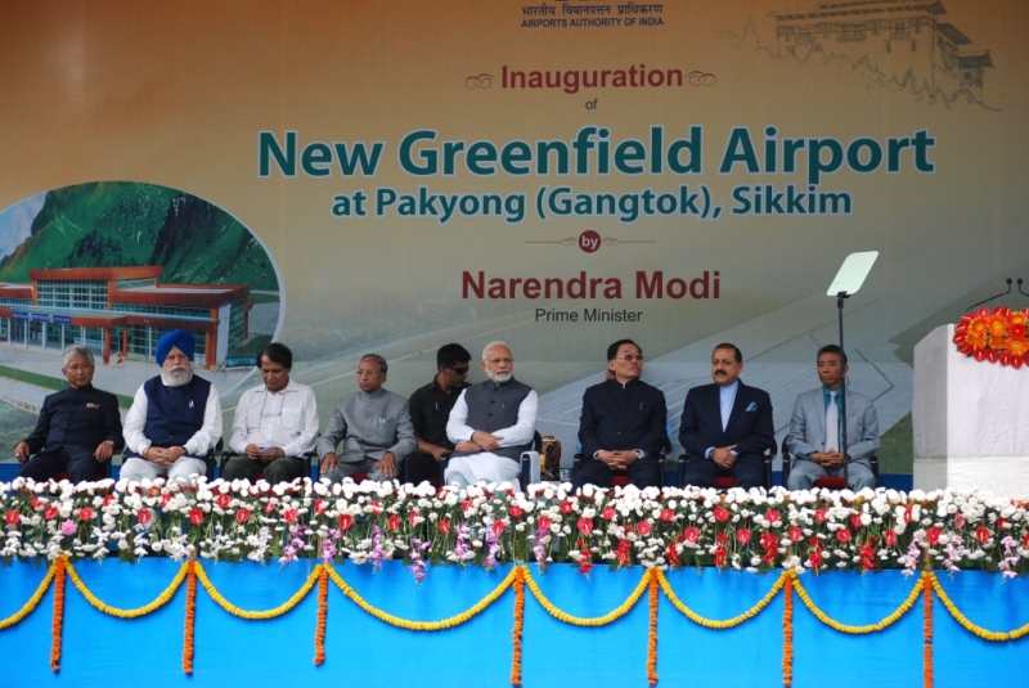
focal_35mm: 120
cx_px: 514
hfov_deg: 17.0
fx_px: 3433
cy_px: 344
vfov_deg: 11.4
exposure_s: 1/320
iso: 200
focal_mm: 80
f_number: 4.5
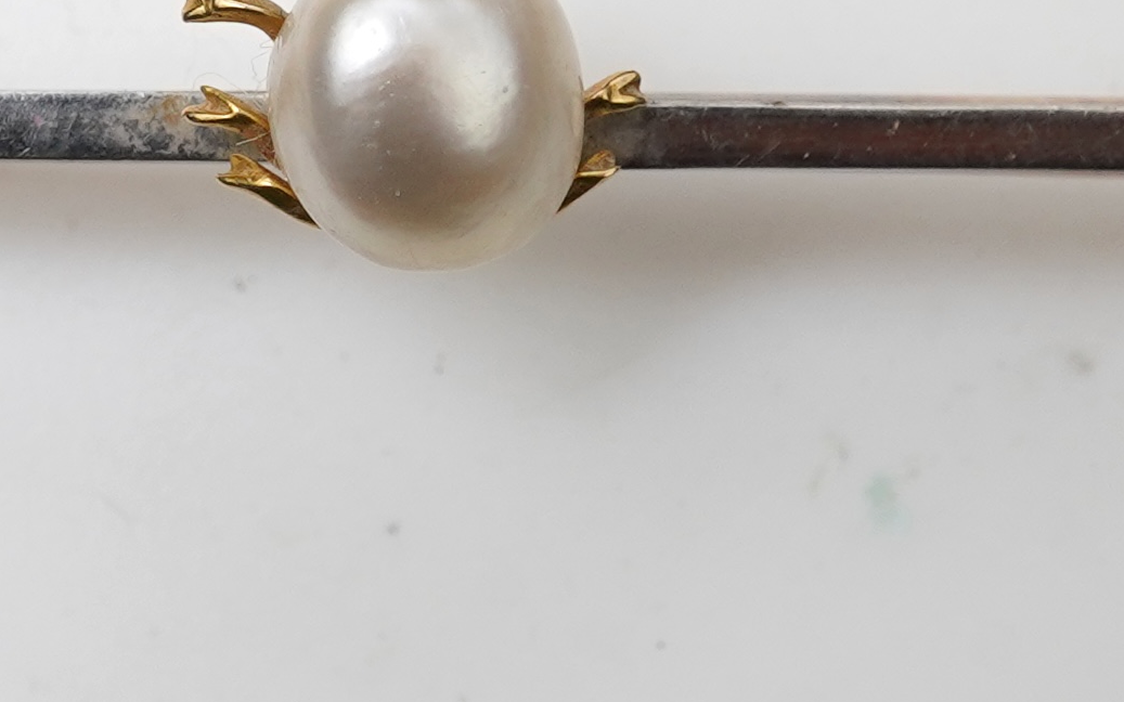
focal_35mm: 174
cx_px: 431
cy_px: 67
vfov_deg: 7.5
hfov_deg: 12.0
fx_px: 5330
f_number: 18
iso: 500
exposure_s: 1/125
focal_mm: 30
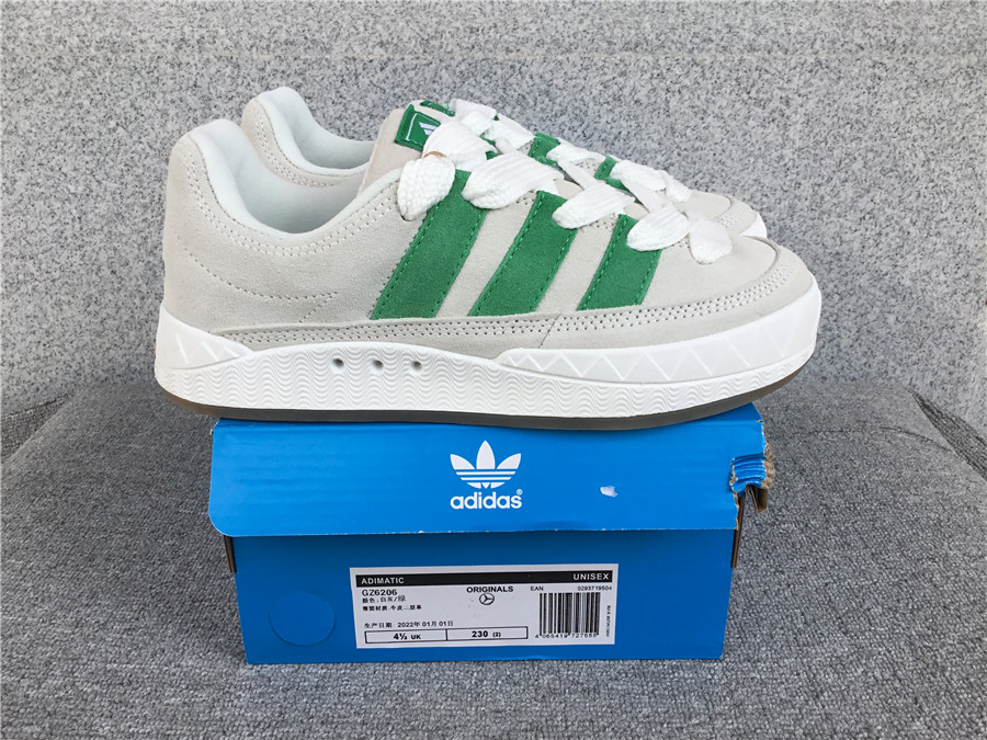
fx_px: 884
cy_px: 370
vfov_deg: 45.4
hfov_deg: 58.4
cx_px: 494
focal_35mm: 31
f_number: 2.4
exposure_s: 1/641
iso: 25
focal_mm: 3.3
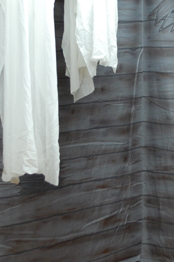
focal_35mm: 94
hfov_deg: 14.4
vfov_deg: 21.6
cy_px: 93
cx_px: 153
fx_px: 683
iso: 800
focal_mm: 22
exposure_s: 1/15
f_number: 4
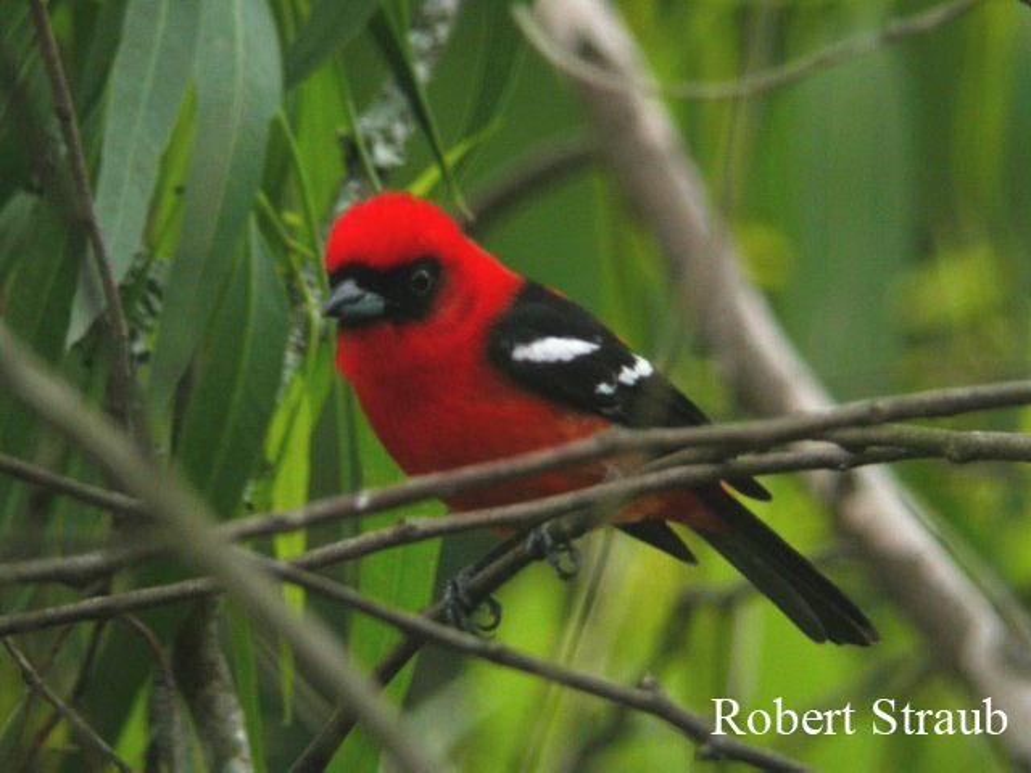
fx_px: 3574
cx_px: 516
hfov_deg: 16.4
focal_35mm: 120
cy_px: 386
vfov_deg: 12.3
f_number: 4.3
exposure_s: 1/60.3
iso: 100
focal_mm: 24.8
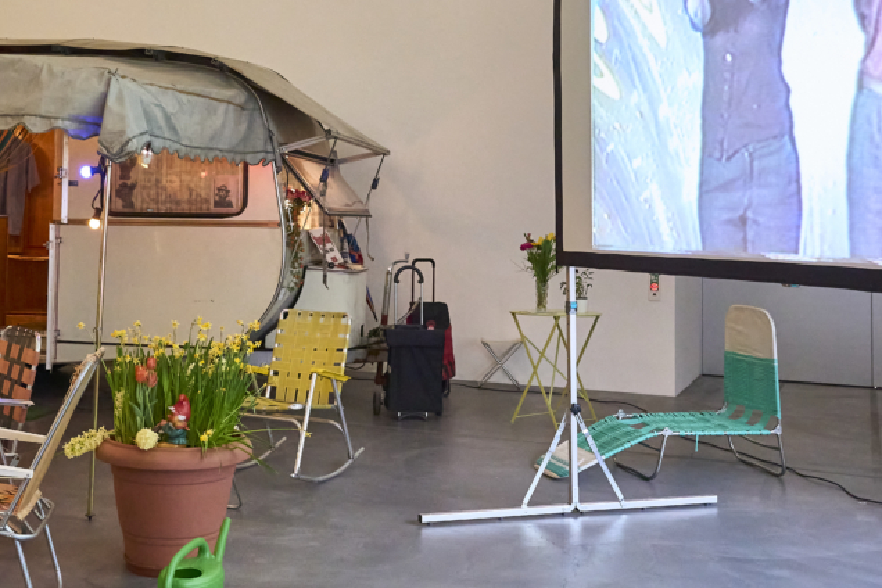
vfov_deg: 30.8
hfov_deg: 45.0
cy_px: 173
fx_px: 1053
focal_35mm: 43
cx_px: 330
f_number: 5.6
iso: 8000
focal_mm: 24
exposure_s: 1/100
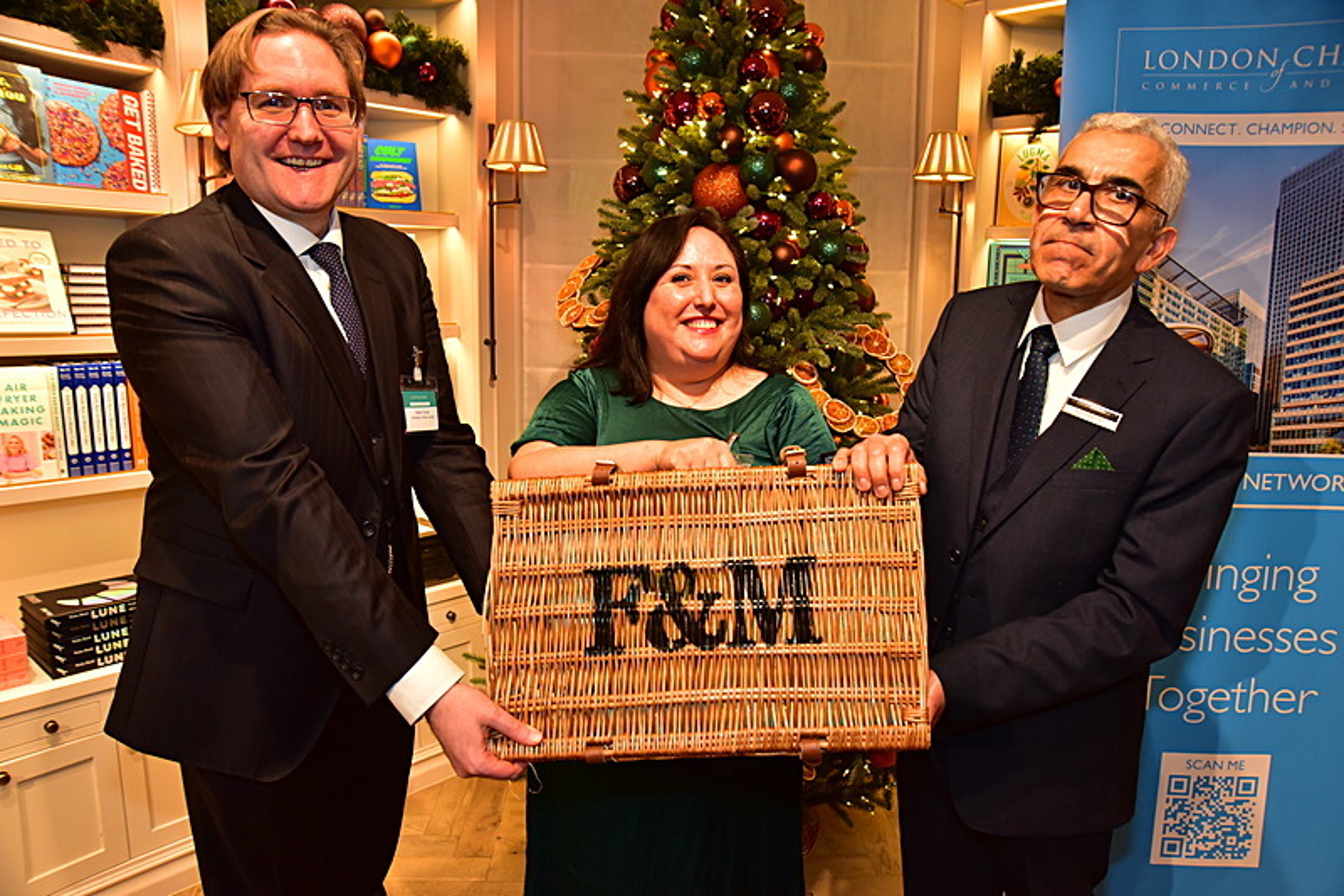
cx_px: 672
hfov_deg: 73.8
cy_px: 448
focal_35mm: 24
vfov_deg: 53.1
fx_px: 896
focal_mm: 24
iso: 1600
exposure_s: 1/50
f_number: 5
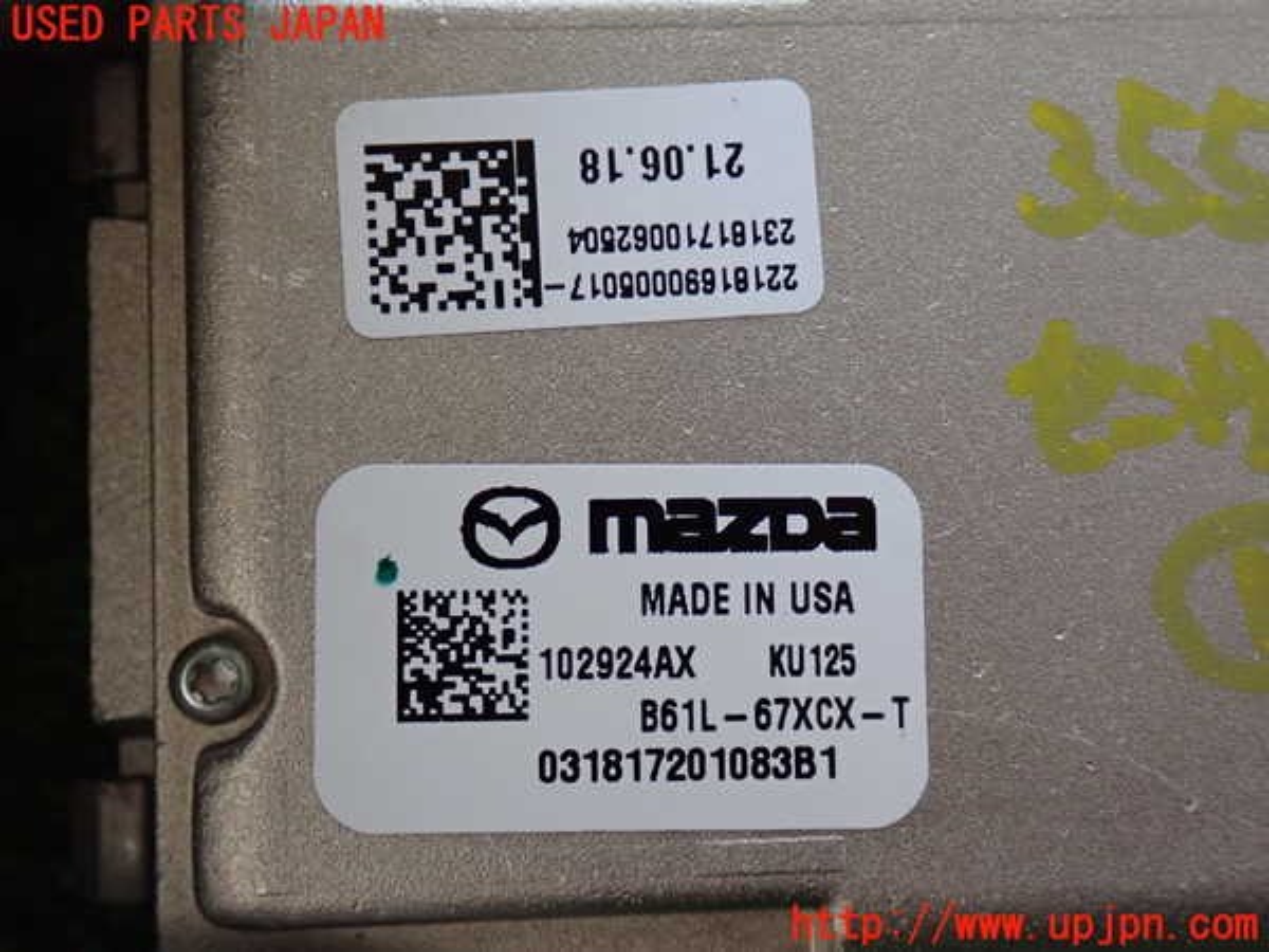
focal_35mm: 47
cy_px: 476
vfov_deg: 30.9
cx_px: 634
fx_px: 1723
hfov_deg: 40.4
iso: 800
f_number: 3.1
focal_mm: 8.4
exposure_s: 1/40
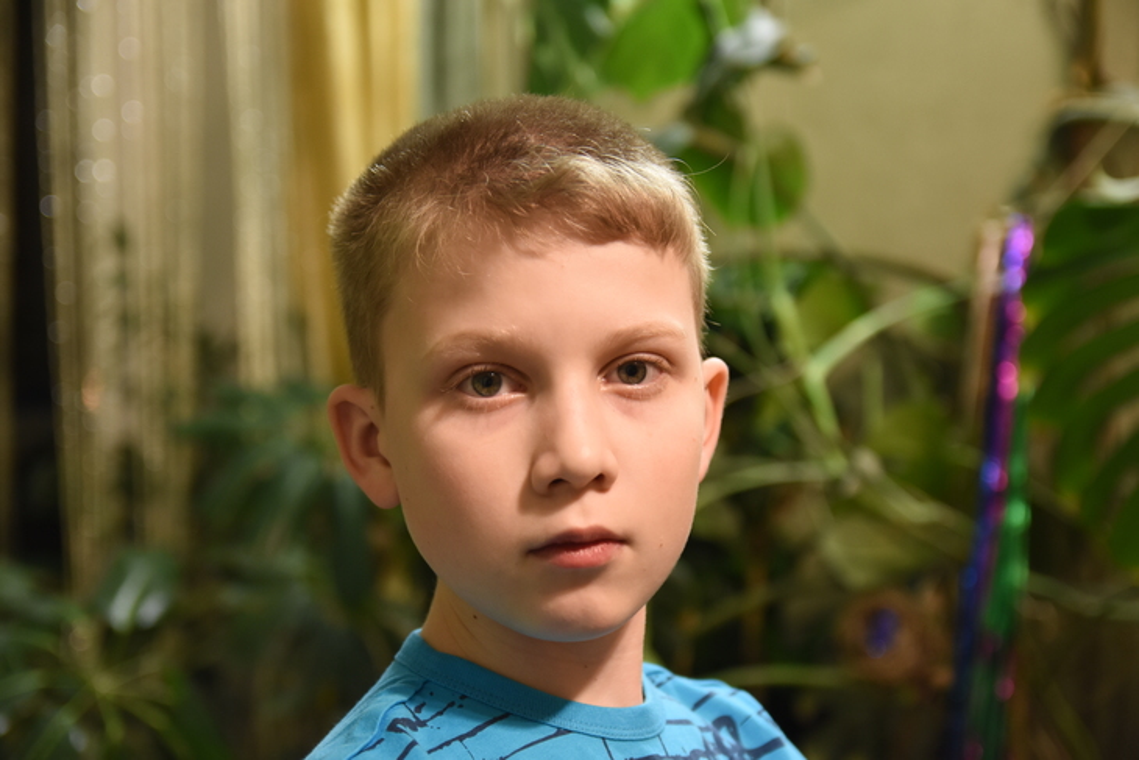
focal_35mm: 75
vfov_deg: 18.2
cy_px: 380
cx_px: 570
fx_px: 2373
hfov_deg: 27.0
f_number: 2.8
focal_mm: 50
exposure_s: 1/30
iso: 800
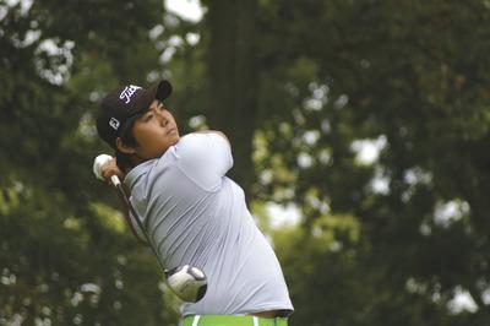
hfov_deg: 6.5
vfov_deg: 4.4
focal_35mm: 315
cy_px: 163
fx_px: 4284
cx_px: 245
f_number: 5.6
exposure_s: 1/250
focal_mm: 210
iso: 400
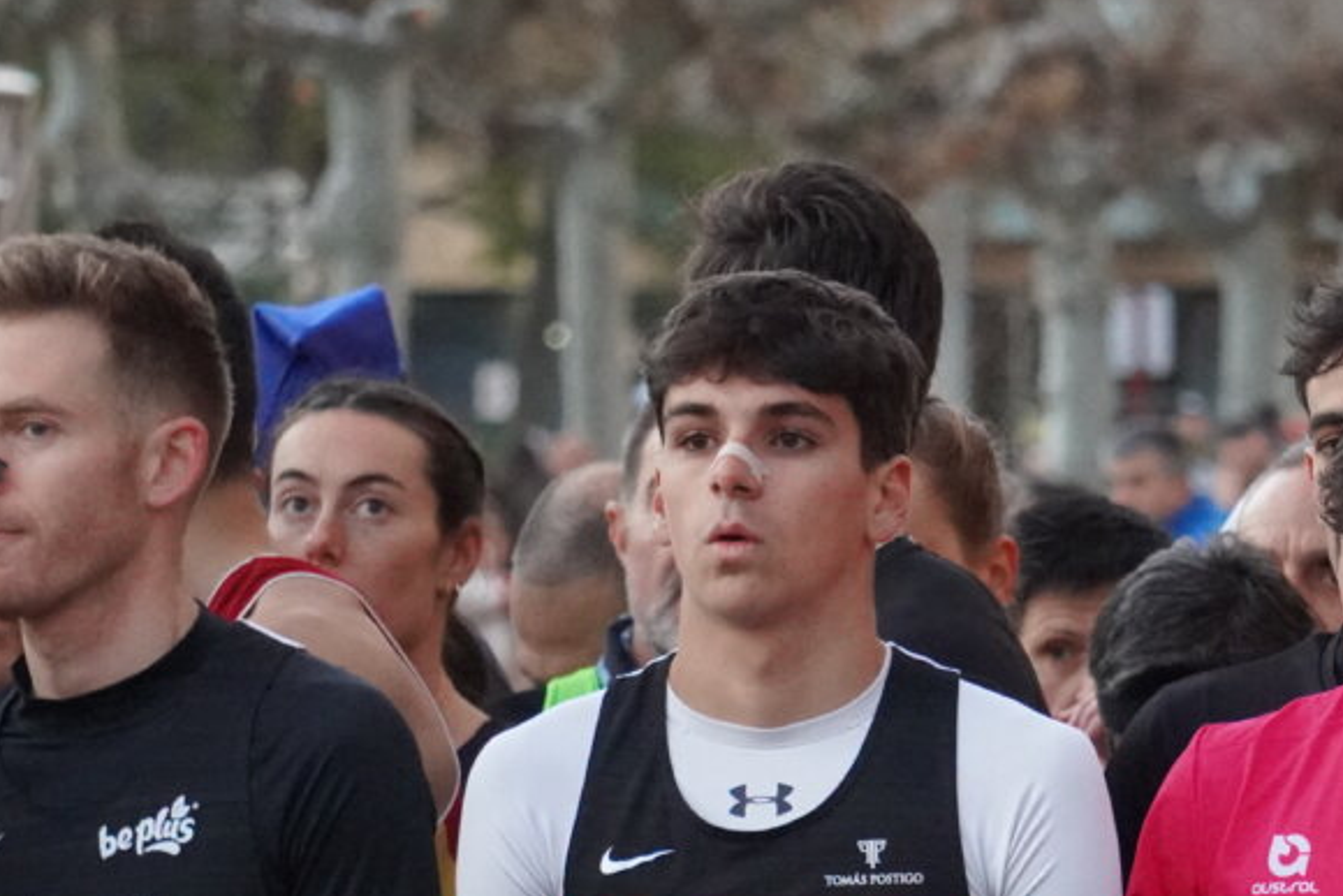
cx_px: 912
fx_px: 14444
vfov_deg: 3.6
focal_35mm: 387
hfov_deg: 5.3
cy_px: 881
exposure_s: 1/160
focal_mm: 117
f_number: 5.6
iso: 6400
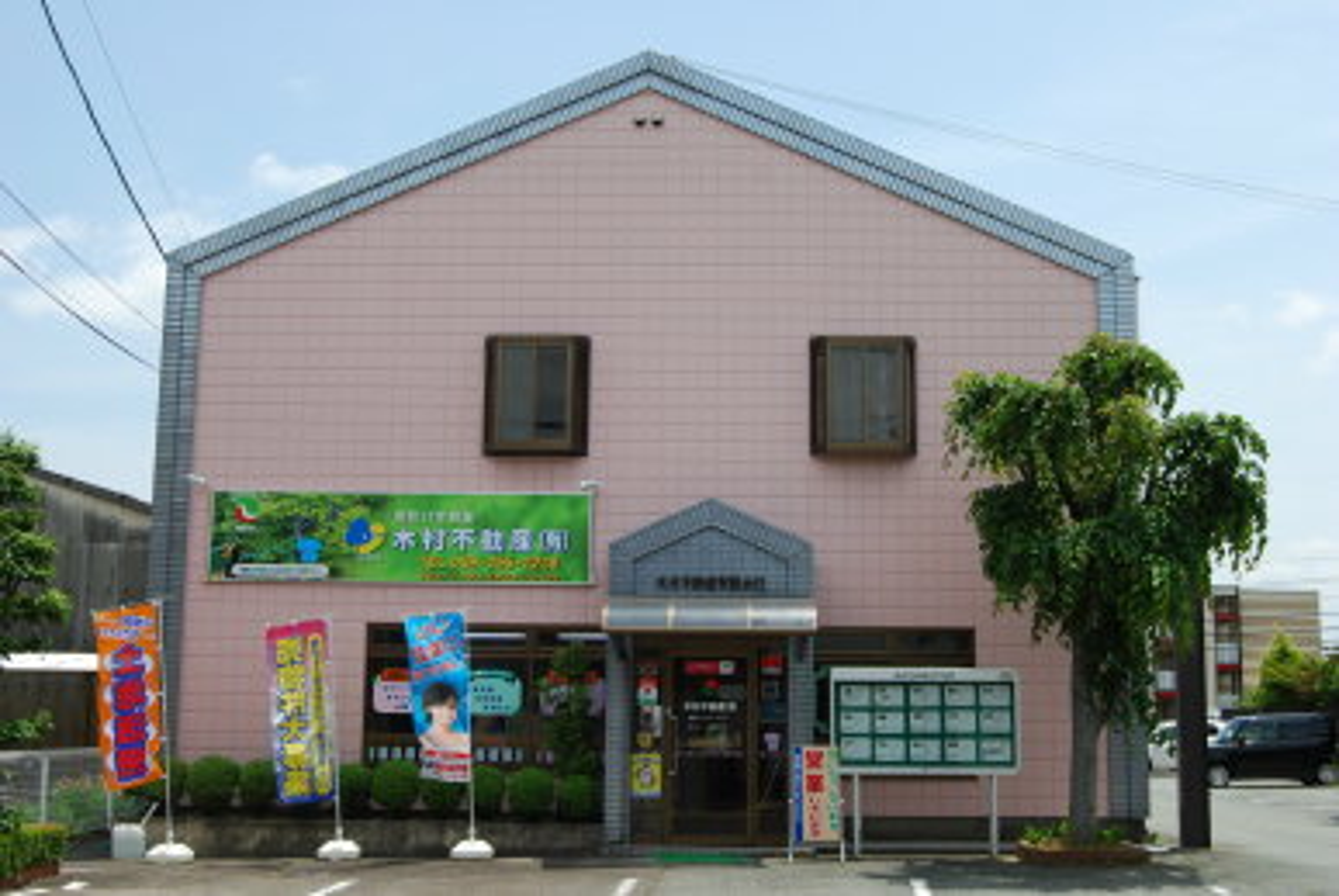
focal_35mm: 45
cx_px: 670
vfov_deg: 29.9
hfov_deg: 43.6
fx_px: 1676
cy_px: 448
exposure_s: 1/200
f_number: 7.1
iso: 100
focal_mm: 30
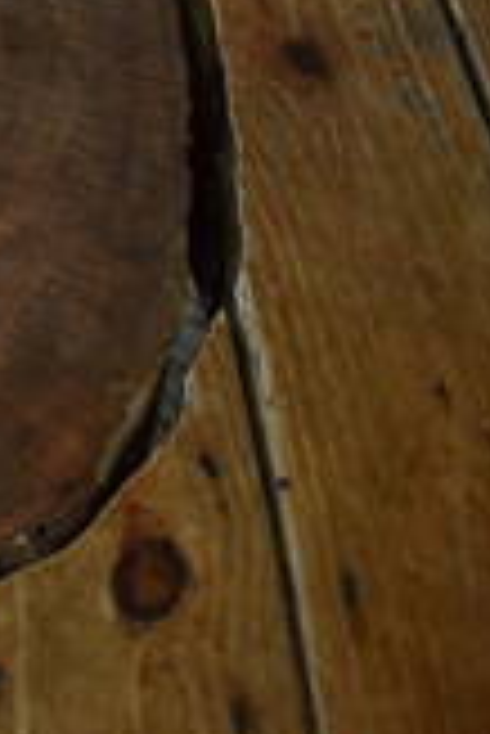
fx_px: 2058
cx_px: -701
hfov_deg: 11.2
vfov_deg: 19.7
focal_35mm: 101
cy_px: 27
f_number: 3.5
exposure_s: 1/250
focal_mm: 18
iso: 720
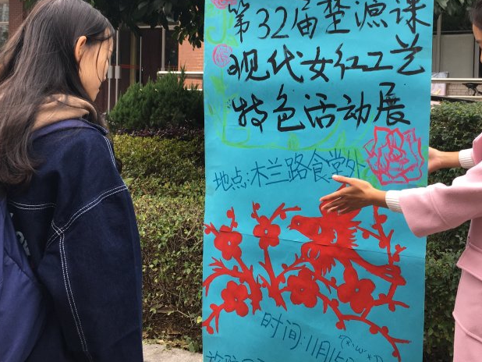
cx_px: 305
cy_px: 114
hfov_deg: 46.3
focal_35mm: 40
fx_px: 557
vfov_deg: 35.5
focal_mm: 4.15
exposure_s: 1/200
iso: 25
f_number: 2.2
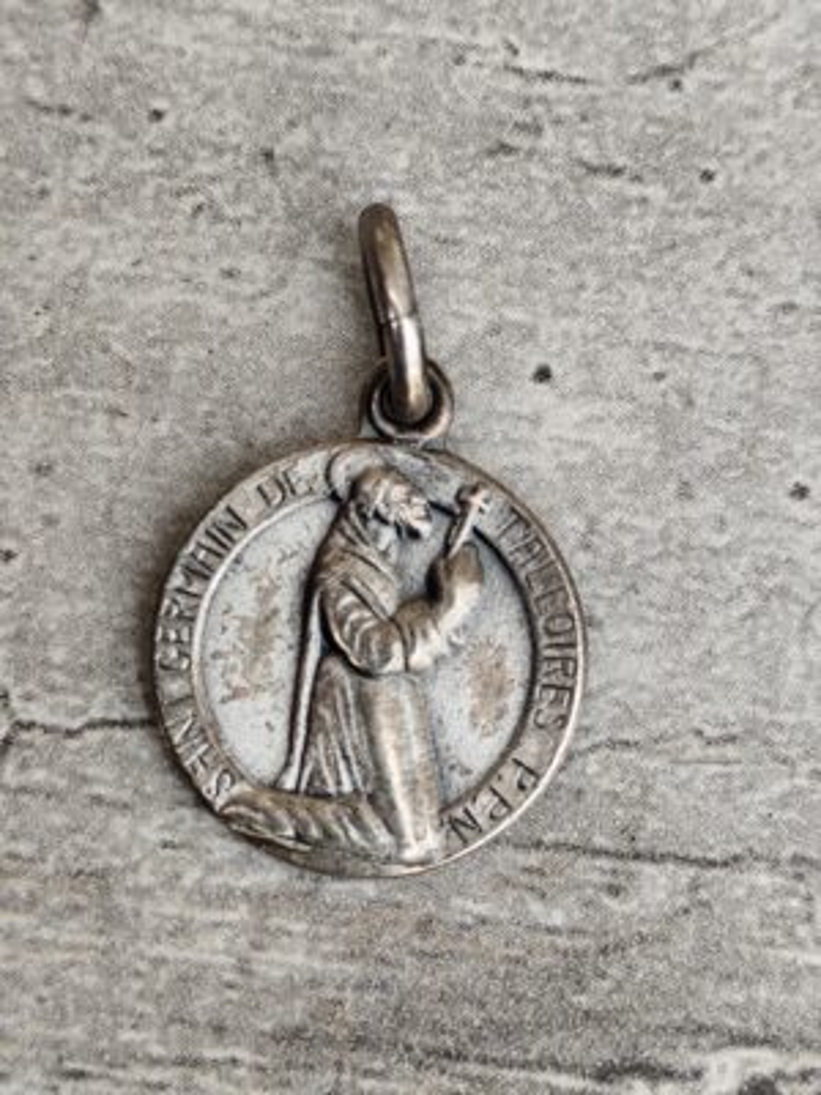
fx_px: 2941
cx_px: 410
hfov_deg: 15.9
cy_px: 548
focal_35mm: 93
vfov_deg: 21.1
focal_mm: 6.19
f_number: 1.65
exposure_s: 1/101
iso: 50
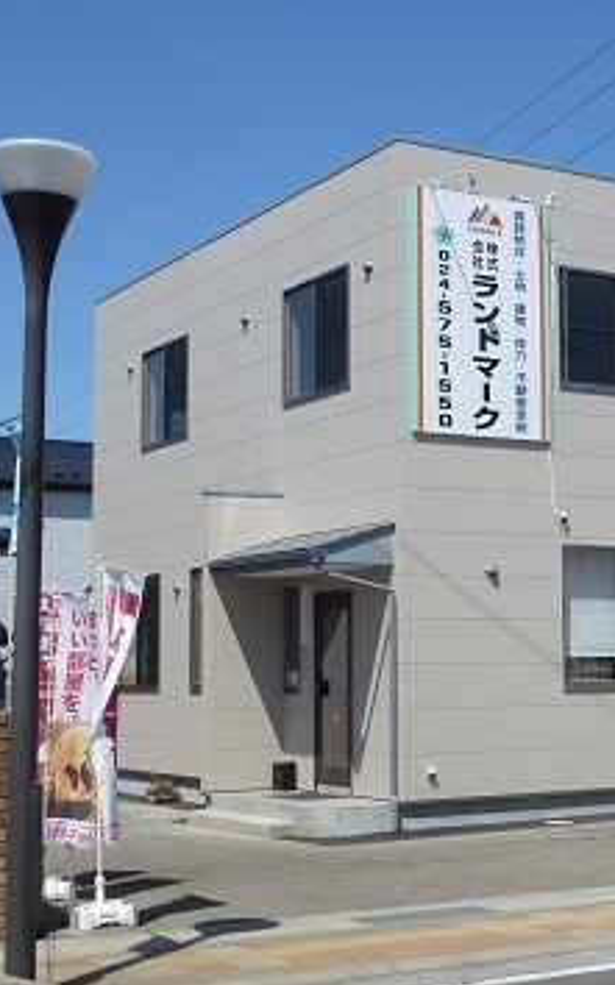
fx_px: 1584
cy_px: 495
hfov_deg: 21.5
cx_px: 551
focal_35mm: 59
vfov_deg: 34.6
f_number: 3.9
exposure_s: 1/1300
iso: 100
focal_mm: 7.4
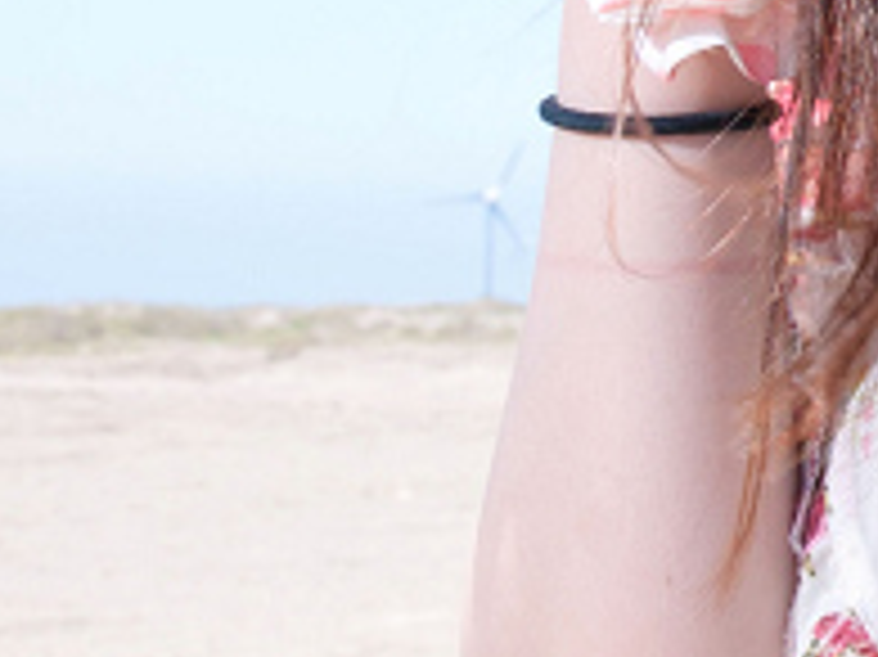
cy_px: -374
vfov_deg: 8.0
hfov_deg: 9.6
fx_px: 4613
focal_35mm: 182
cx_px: 2112
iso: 200
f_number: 10
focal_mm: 24
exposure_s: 1/125
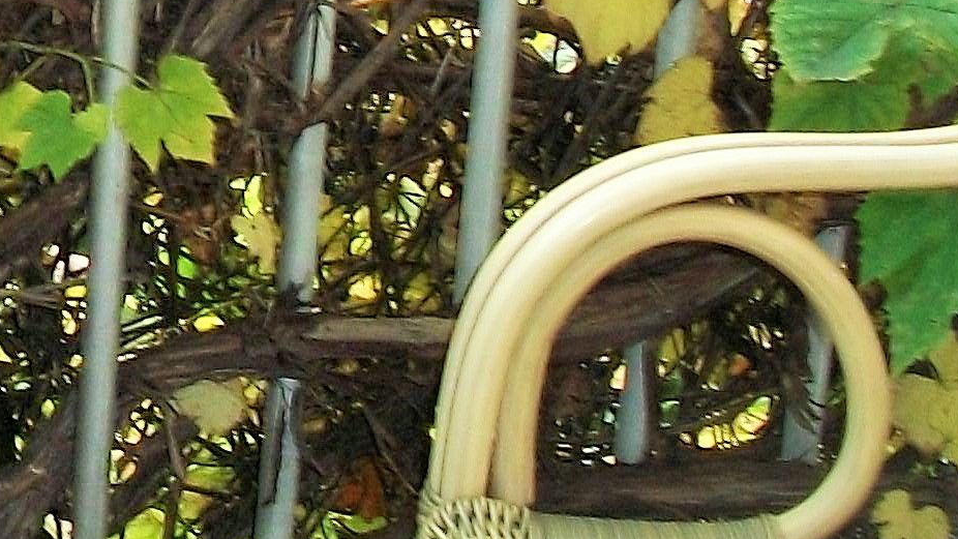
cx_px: -343
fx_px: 3506
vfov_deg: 8.7
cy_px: -181
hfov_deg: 14.8
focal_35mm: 138
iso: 80
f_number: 2.9
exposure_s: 1/125
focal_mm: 5.7
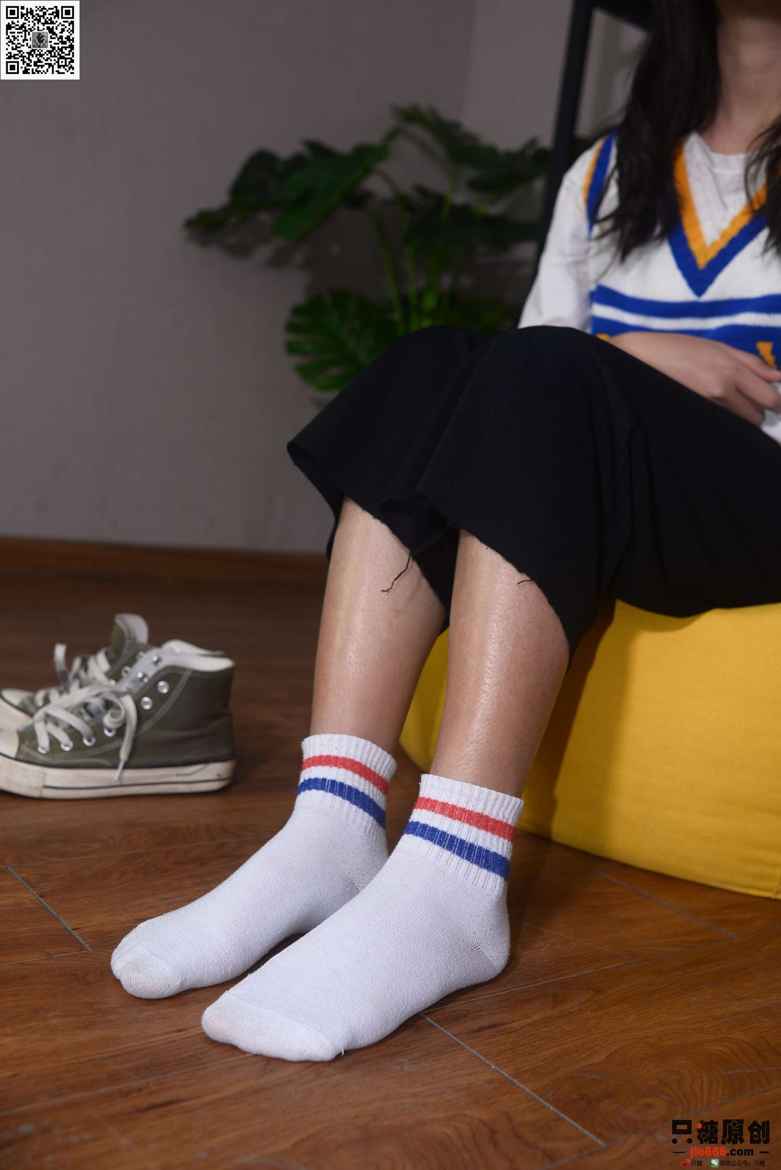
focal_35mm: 35
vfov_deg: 54.4
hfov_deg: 37.9
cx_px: 390
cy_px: 585
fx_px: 1138
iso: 500
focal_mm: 35
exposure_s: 1/125
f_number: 5.6
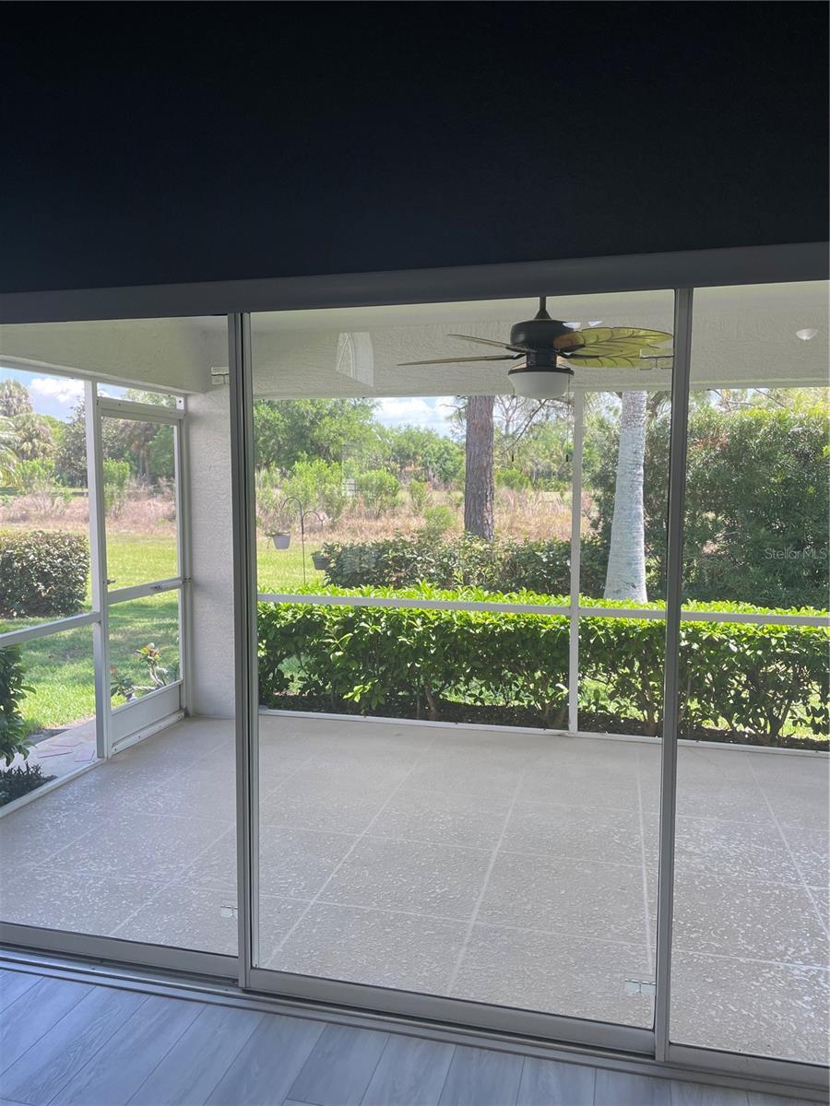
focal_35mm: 26
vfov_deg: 67.3
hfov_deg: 53.1
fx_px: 831
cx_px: 415
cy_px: 553
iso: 32
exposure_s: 1/227
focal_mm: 4.2
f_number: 1.6
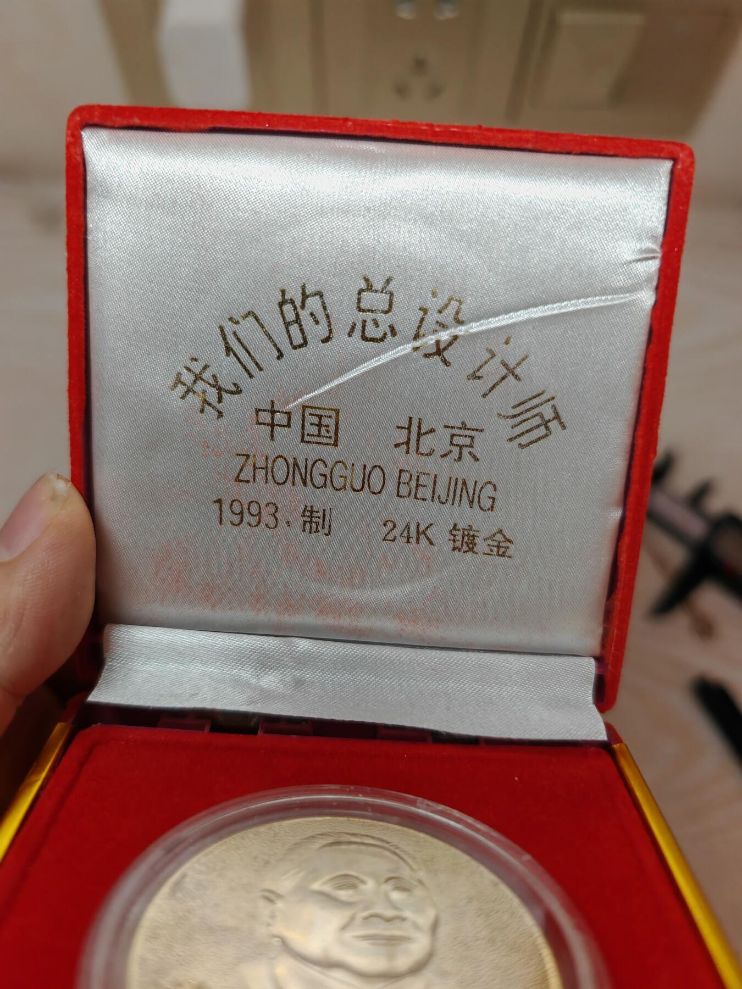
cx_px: 371
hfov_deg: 51.4
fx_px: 772
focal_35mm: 27
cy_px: 494
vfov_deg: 65.3
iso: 222
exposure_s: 1/1000
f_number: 1.6
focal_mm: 7.62
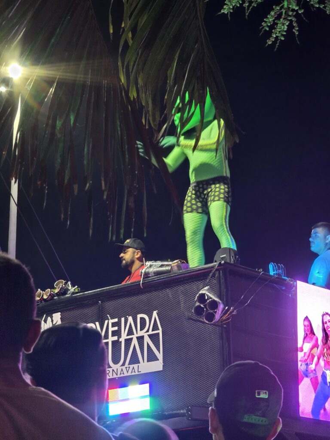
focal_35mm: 115
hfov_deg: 12.9
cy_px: 220
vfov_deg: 17.1
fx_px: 1462
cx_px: 165
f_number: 3.4
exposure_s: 1/33.3
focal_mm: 18.6
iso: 1000
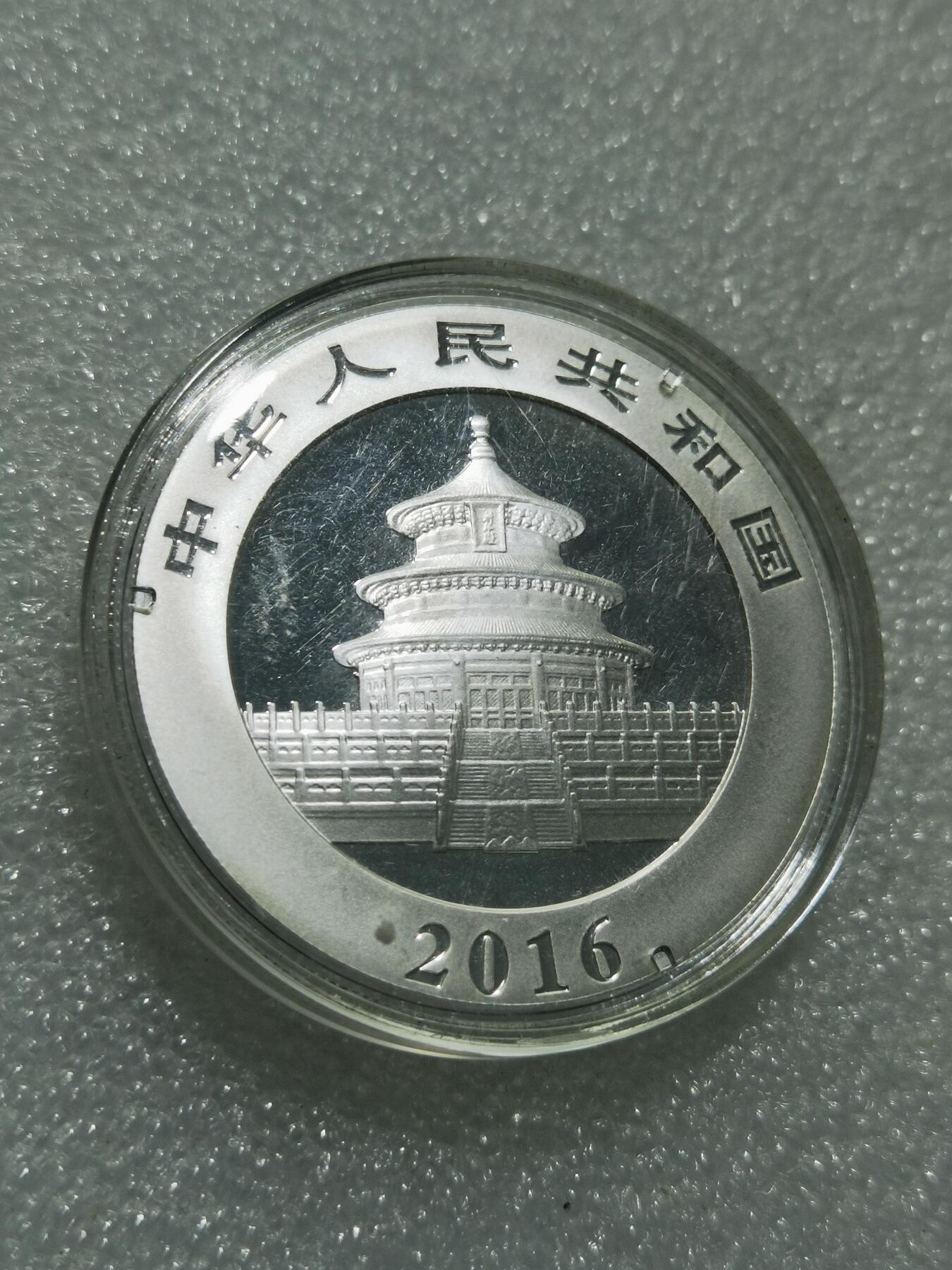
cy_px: 635
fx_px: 2237
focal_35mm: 61
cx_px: 476
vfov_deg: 31.7
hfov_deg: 24.0
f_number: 1.9
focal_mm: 6.67
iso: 50
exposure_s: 1/203
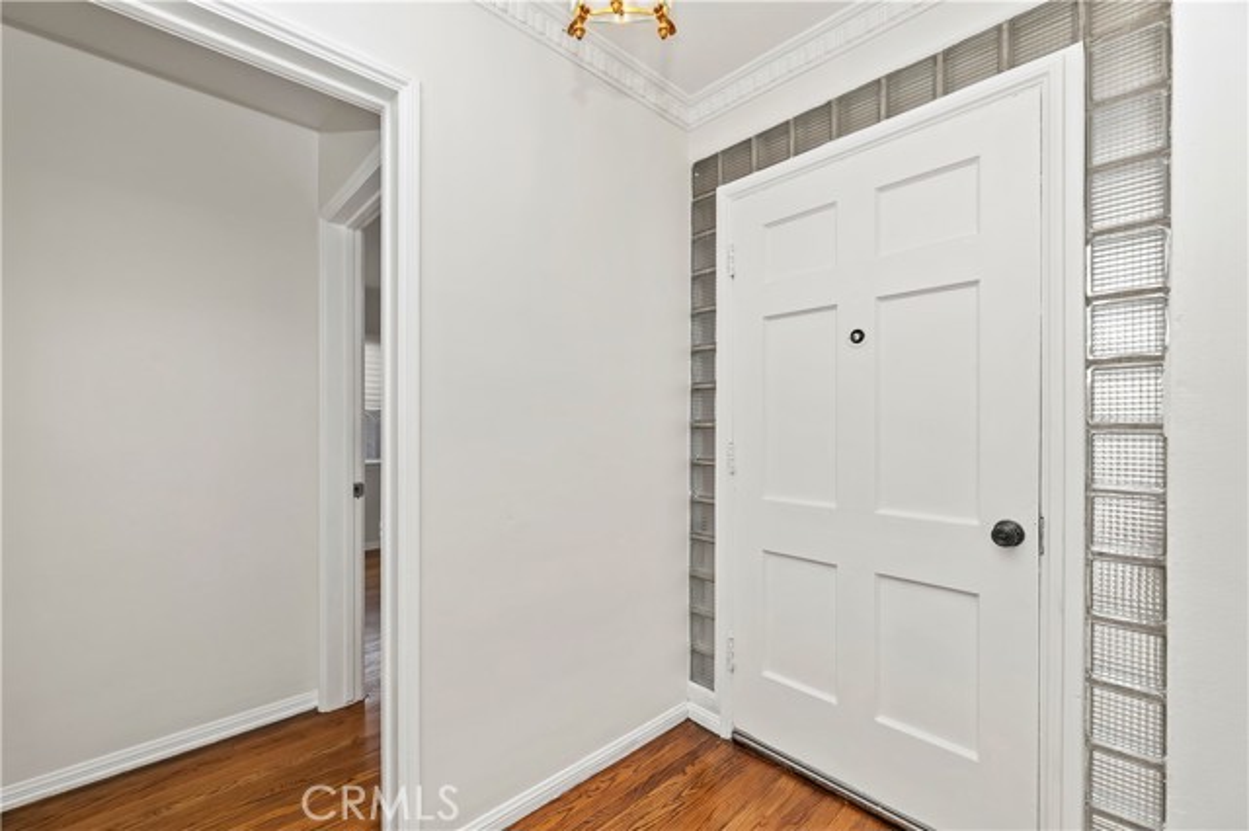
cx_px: 624
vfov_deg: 81.1
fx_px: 485
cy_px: 416
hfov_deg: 104.3
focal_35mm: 14
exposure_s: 1/20
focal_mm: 14
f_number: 10
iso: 500
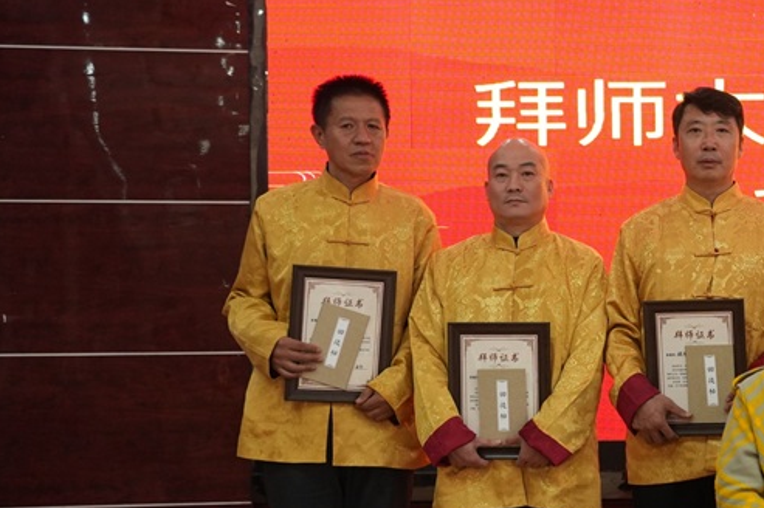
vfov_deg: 15.1
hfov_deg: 21.4
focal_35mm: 90
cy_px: 331
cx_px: 851
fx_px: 1909
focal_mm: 37
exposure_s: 1/100
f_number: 3.2
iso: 1600
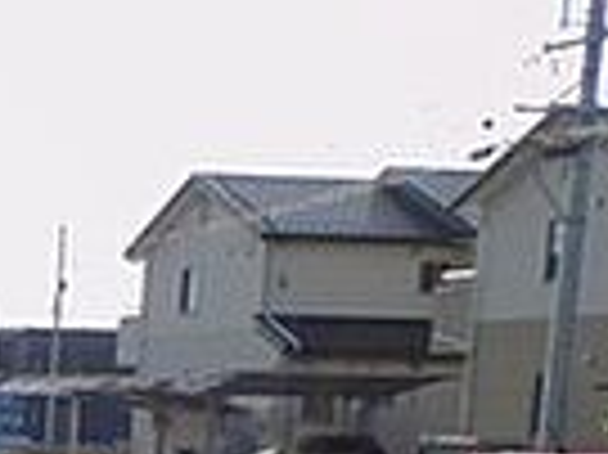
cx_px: -676
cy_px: 683
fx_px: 2001
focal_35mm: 114
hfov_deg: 14.0
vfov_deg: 12.3
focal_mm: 4.3
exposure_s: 1/1250
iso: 125
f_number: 3.8
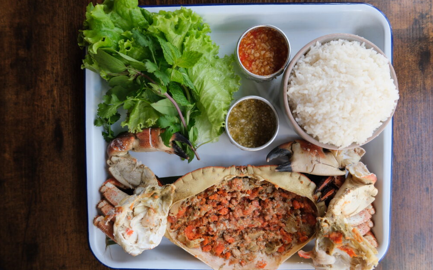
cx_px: 218
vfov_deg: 49.3
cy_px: 138
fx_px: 295
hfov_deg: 72.6
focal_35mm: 25
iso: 400
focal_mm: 16
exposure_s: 1/100
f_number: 2.8
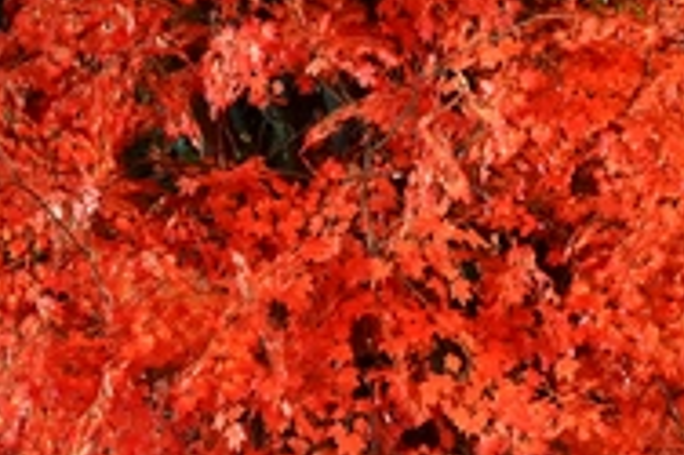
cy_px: 610
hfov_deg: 24.5
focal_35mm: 83
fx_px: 1576
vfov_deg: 15.5
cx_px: 313
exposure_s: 1/40
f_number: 4
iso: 1600
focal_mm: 24
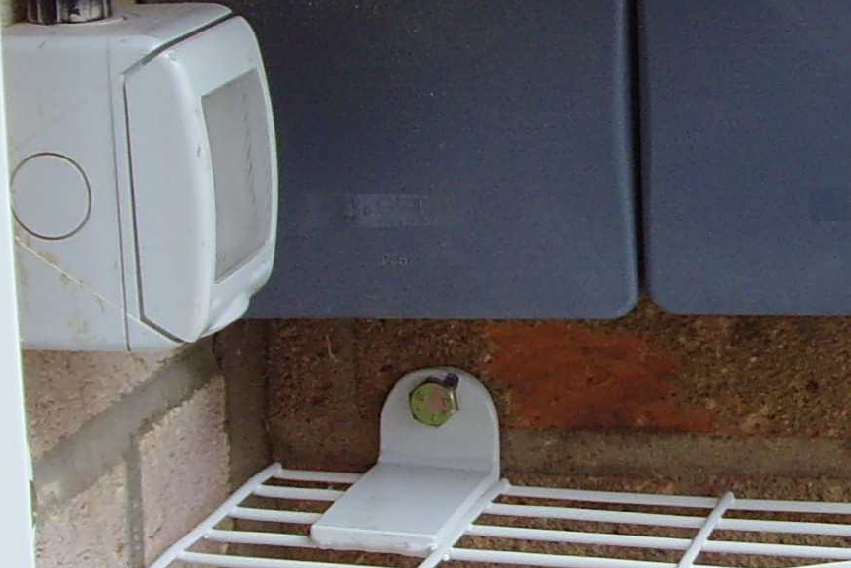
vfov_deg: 9.5
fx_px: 3404
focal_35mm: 144
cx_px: 682
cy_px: 215
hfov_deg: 14.2
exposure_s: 1/90
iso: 80
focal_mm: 6.6
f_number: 3.5
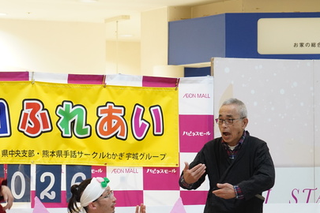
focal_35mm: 158
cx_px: 74
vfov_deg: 8.6
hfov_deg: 13.0
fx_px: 1404
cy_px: 209
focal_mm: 80
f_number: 5.6
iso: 3200
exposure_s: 1/160
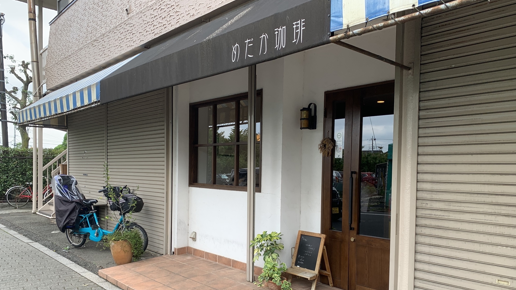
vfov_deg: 39.7
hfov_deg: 66.1
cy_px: 191
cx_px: 261
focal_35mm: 29
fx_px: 397
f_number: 1.8
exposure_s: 1/389
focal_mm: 4.25
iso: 25
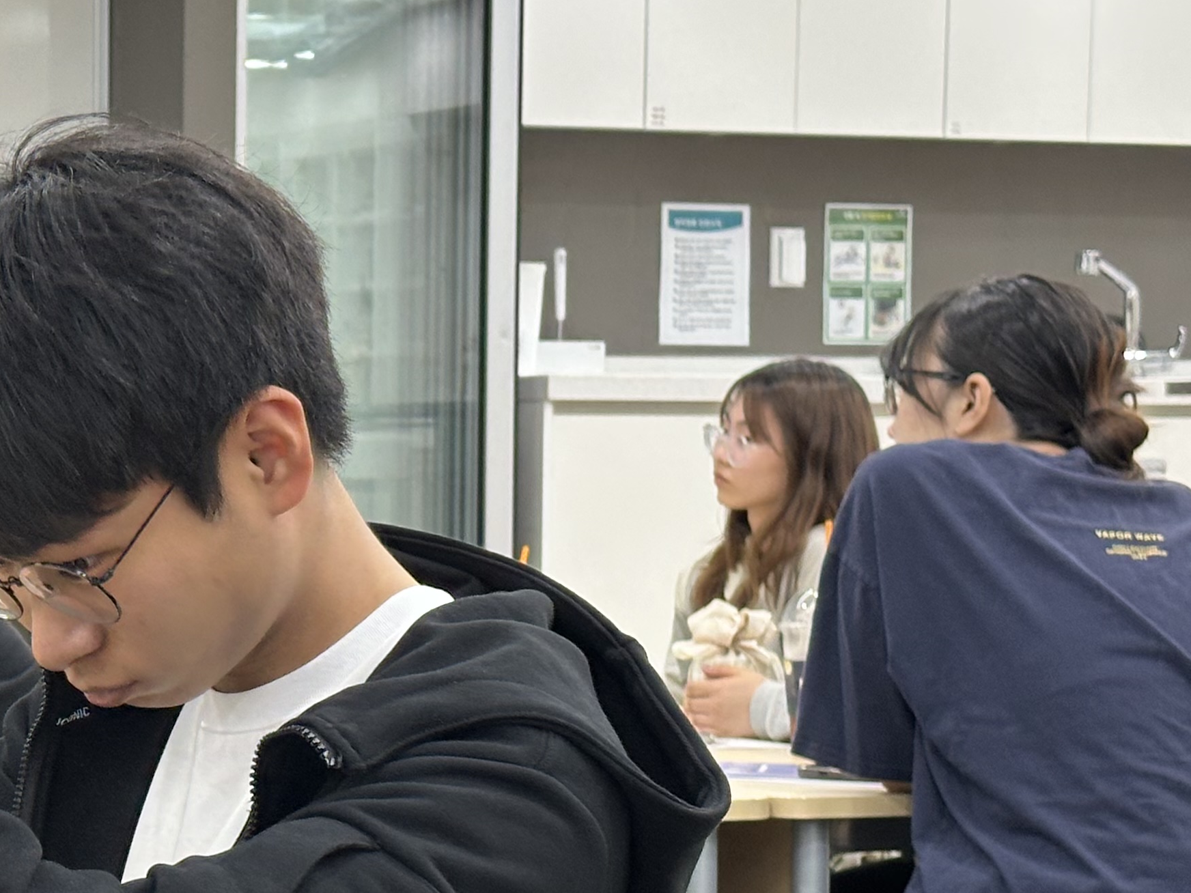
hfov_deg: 17.2
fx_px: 3819
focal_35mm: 111
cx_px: -78
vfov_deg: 13.3
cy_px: 614
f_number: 1.78
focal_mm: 6.86
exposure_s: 1/60
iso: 100
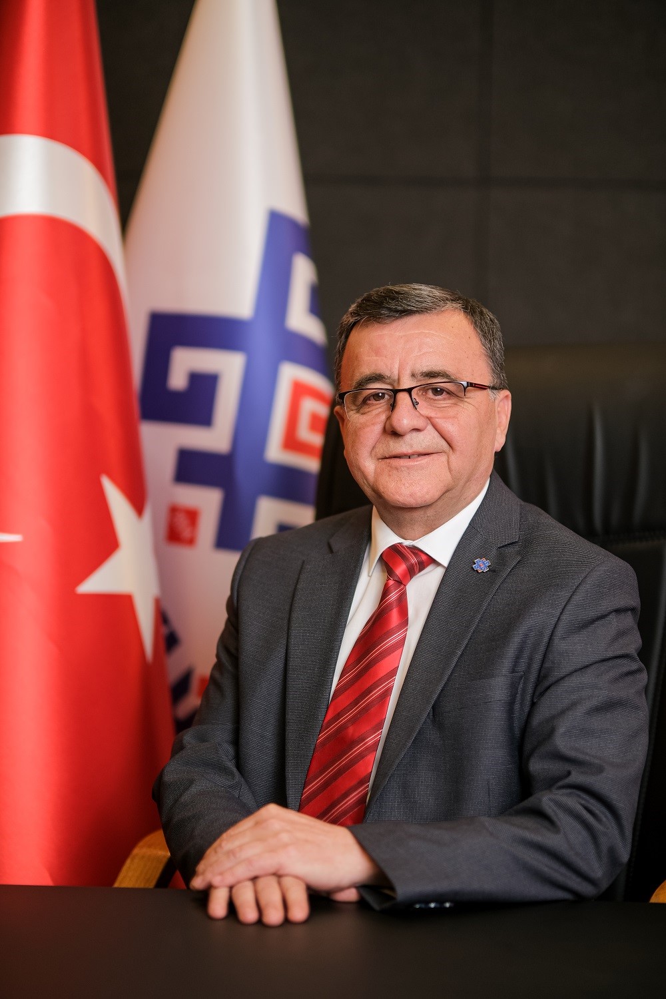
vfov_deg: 27.0
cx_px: 333
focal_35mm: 75
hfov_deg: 18.2
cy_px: 500
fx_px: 2081
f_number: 1
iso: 160
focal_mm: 50
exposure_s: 1/420
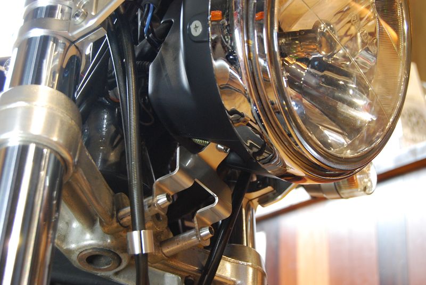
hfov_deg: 33.4
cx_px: 213
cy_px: 142
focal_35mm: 60
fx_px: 711
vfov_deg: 22.7
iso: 800
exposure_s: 1/8
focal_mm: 40
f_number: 6.3
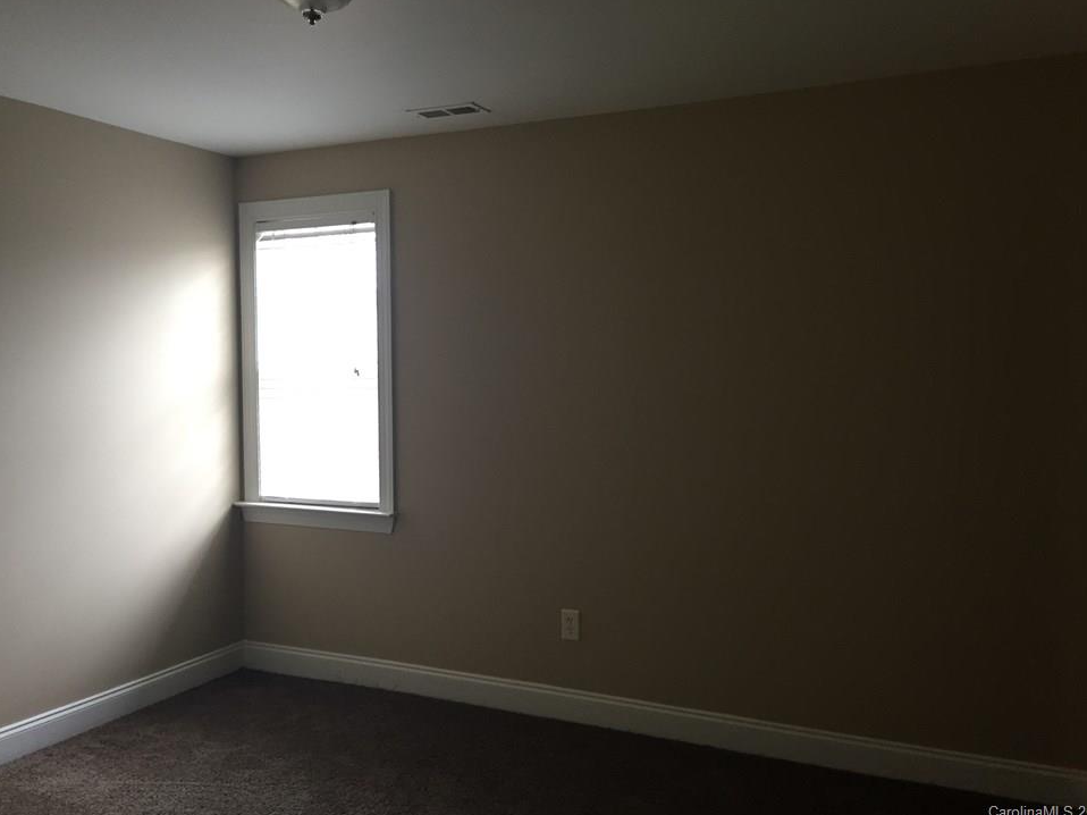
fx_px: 973
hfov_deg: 58.4
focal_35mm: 31
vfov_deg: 45.4
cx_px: 538
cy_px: 387
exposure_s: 1/30
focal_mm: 4.15
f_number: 2.2
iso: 50
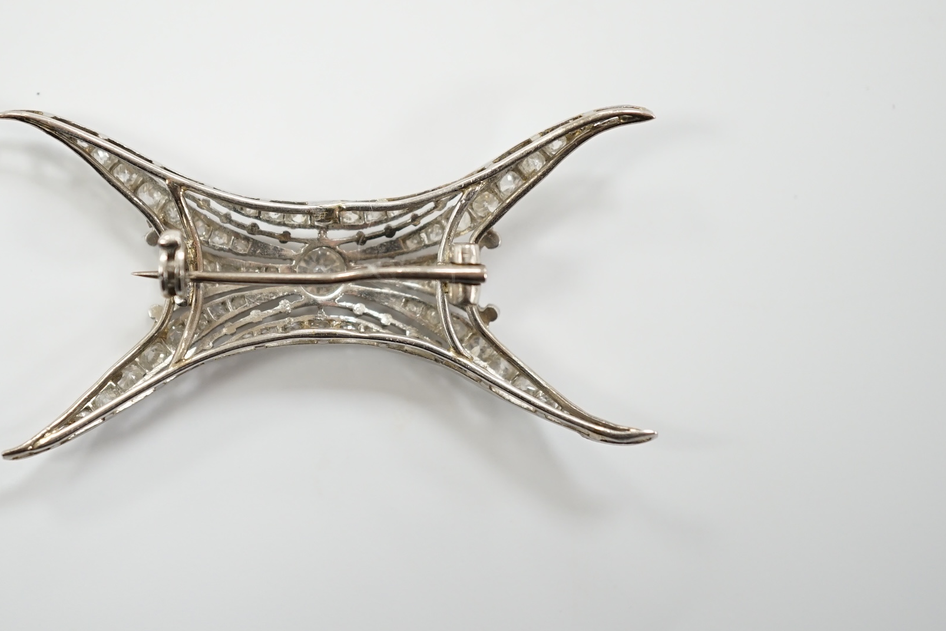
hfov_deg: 31.7
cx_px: 326
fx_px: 1656
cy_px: 258
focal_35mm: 63
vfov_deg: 21.6
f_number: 3.5
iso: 400
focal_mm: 30
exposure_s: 1/60
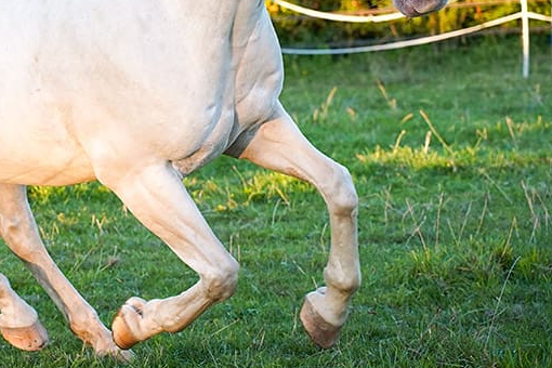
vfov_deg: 9.3
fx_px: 2254
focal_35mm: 147
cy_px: 69
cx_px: 147
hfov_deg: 13.9
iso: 1000
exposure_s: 1/2000
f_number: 4
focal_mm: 75
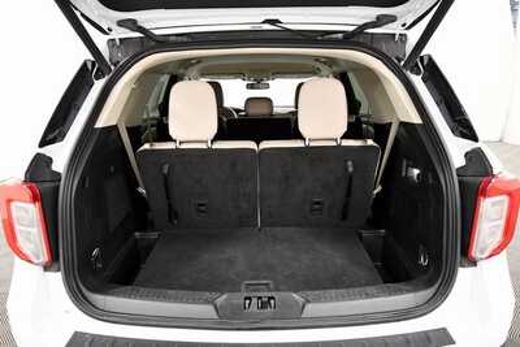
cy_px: 174
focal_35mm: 25
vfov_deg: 51.3
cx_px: 260
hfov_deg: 71.5
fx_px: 361
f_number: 5.3
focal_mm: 17
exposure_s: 1/100
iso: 3200
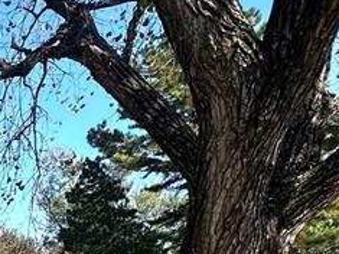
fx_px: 597
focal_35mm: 61
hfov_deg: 22.3
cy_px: 398
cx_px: -238
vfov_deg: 20.1
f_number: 2.2
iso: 40
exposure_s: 1/1159
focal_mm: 2.22
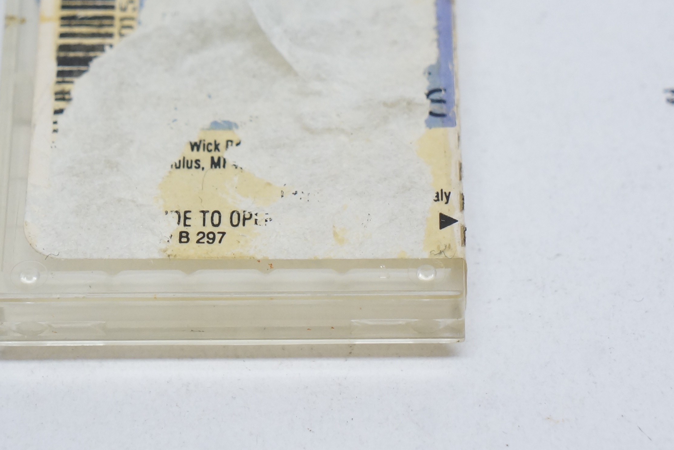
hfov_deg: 11.2
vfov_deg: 7.5
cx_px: 235
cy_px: 13
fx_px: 3428
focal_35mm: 183
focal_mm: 55
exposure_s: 1/50
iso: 800
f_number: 8
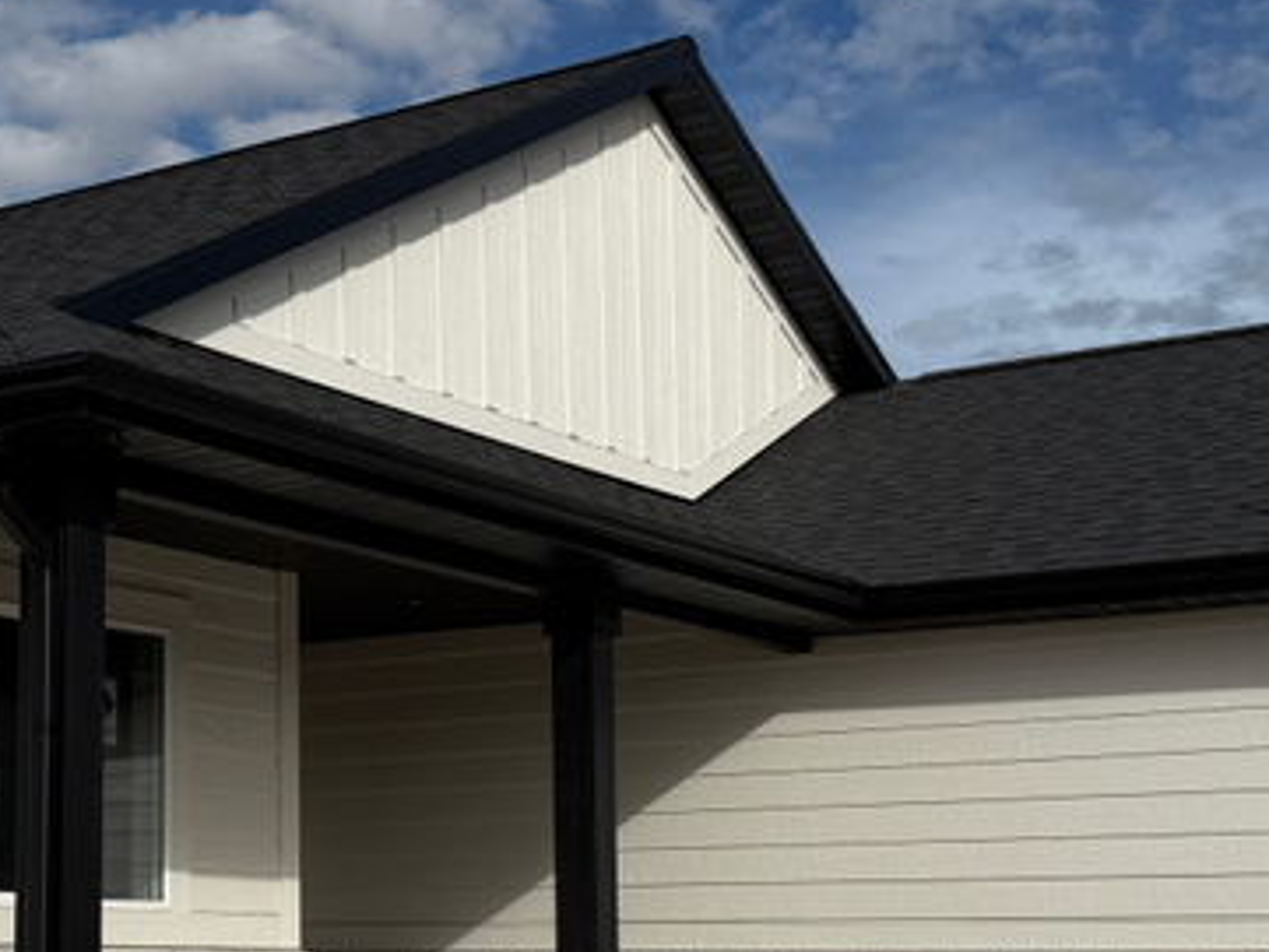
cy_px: 657
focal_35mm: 68
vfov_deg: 21.5
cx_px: 257
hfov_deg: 28.0
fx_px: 2494
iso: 80
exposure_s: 1/11905
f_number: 1.78
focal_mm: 6.76
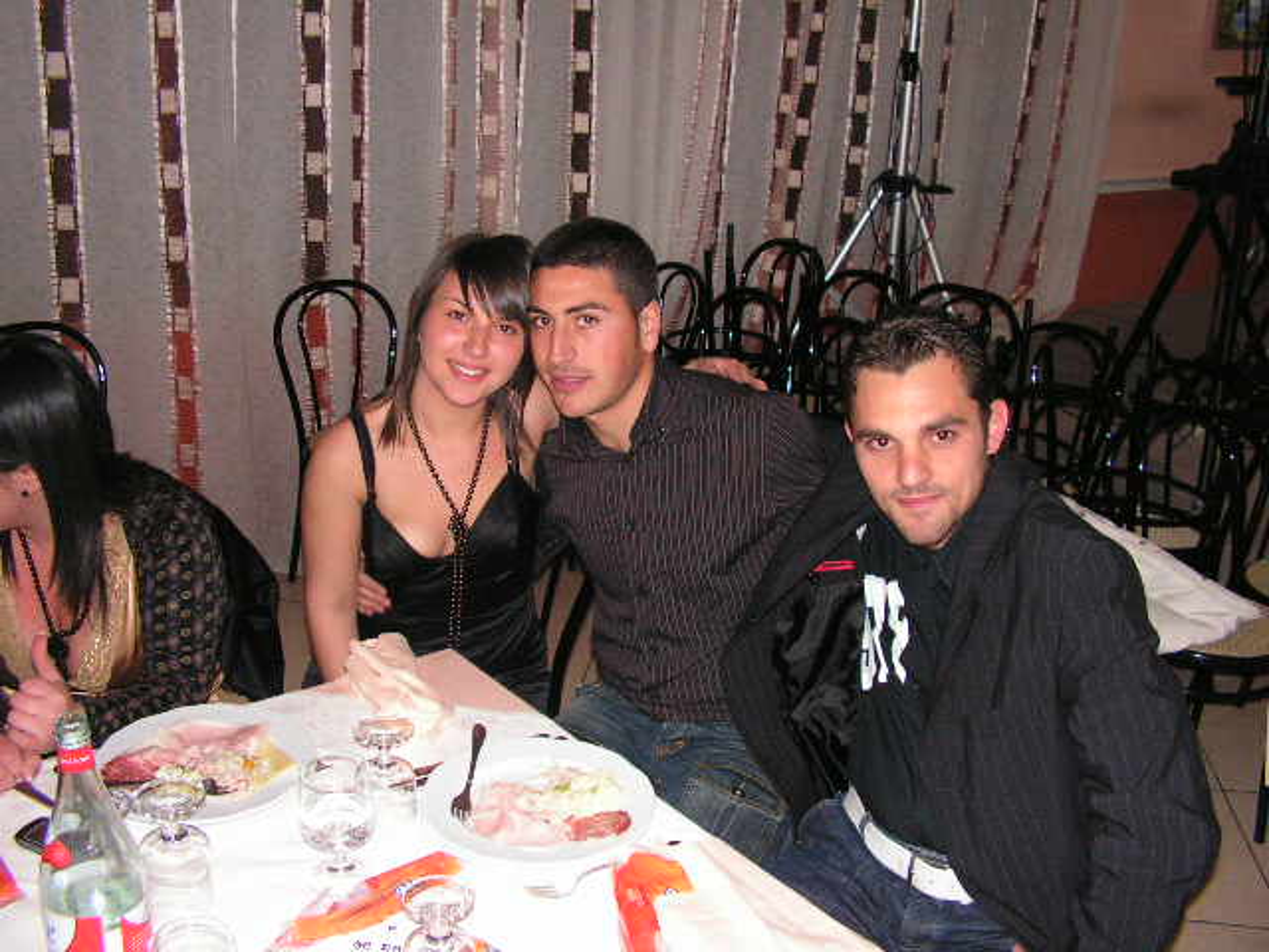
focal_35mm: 36
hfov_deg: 51.4
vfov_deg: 39.7
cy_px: 476
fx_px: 1320
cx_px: 634
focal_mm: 6
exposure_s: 1/40
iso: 200
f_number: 3.2
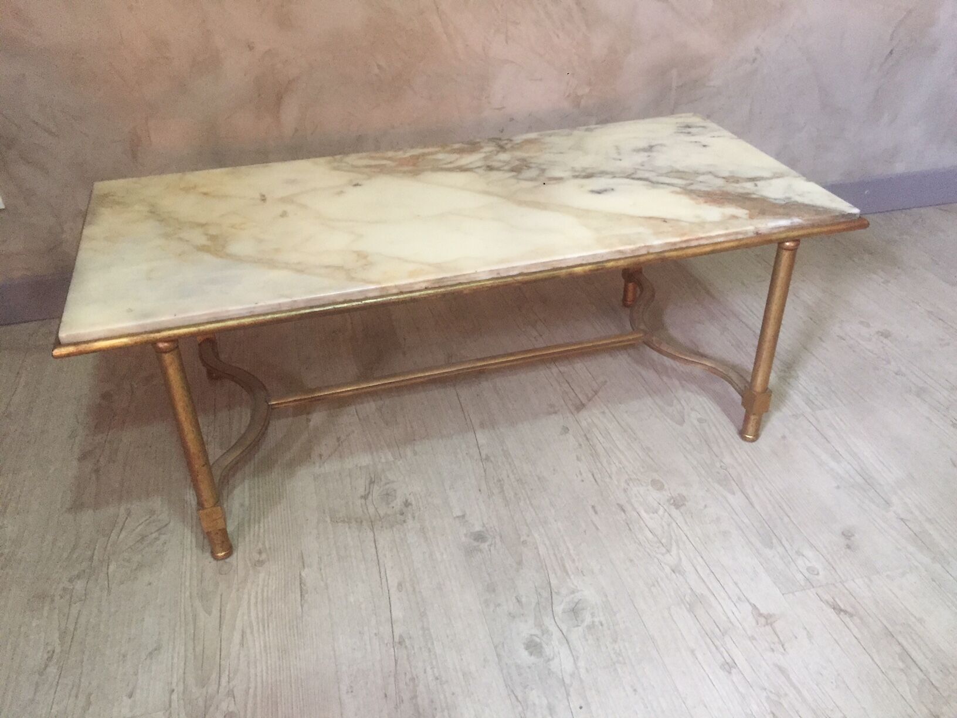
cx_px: 478
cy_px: 359
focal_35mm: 29
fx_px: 802
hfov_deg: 61.7
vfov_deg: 48.2
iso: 250
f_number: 2.2
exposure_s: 1/25
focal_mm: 4.15
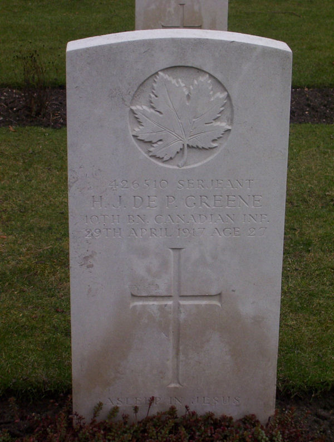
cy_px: 221
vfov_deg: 19.6
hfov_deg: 14.9
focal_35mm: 100
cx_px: 167
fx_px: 1279
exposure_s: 1/308
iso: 100
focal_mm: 13.24
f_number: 4.07
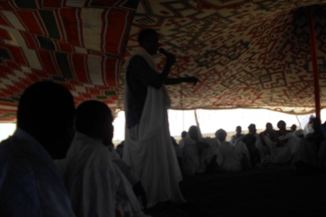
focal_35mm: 167
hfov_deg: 12.3
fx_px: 1512
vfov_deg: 8.2
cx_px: 189
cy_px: 125
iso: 80
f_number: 6.5
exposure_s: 1/500
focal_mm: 23
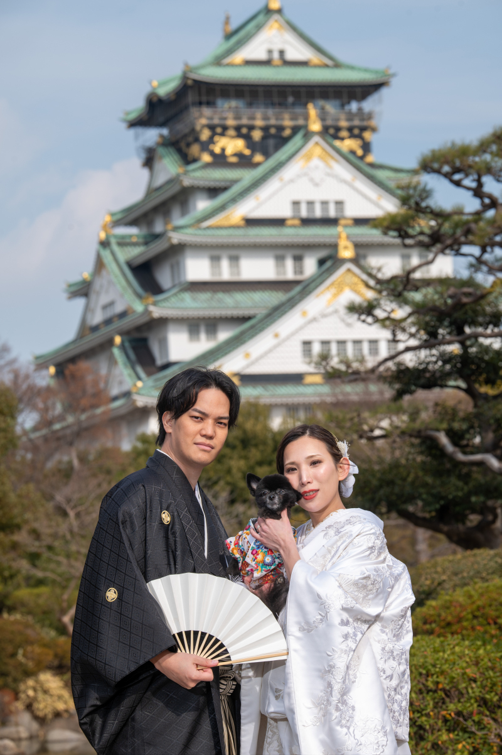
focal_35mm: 122
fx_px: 2555
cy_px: 378
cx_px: 251
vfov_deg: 16.8
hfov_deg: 11.2
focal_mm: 122
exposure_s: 1/200
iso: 80
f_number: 8
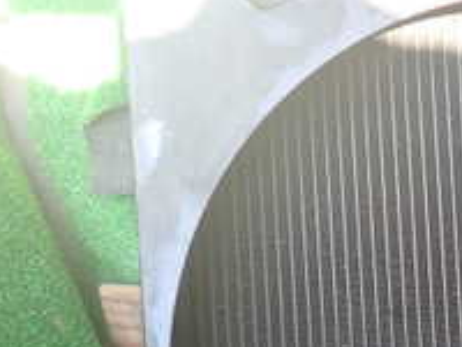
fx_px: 1001
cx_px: 536
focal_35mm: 75
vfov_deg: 19.4
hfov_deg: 23.9
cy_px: 289
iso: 125
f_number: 2
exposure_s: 1/60
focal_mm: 4.5
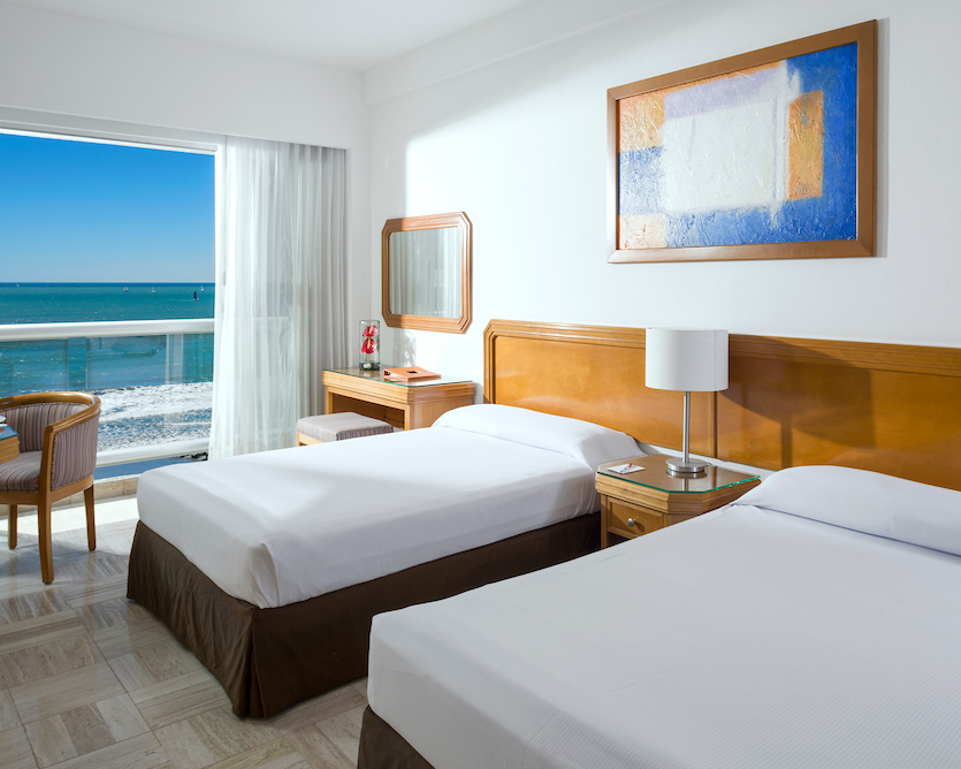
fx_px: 768
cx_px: 544
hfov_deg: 63.8
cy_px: 363
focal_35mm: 27
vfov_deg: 53.2
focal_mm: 20
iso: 200
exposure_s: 1/100
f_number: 14
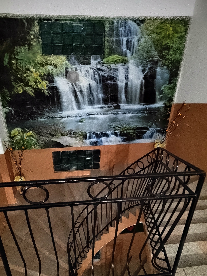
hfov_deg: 58.9
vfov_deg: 73.9
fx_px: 183
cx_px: 104
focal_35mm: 23
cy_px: 138
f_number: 1.9
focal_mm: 5.52
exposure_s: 1/10
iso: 6400
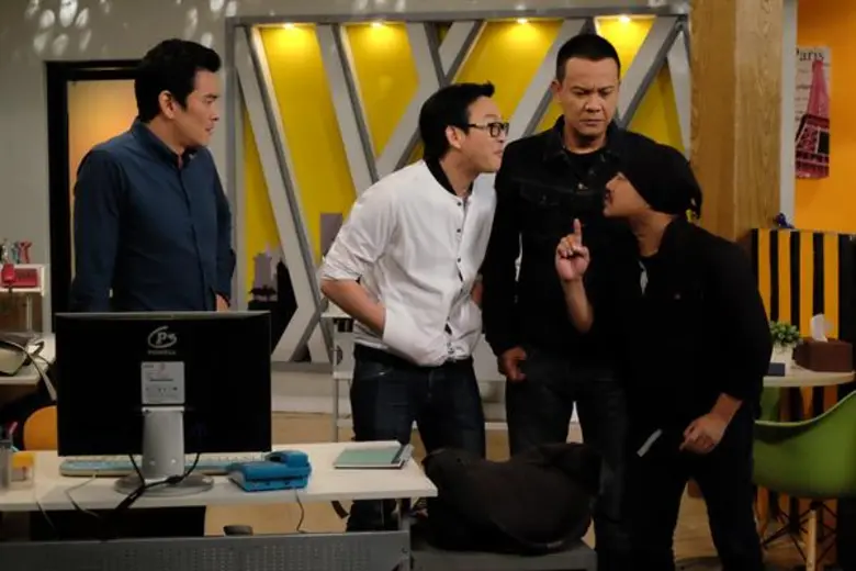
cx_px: 428
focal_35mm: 65
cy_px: 286
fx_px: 1545
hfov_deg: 31.0
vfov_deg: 20.9
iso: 6400
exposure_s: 1/180
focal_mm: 43.4
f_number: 5.6
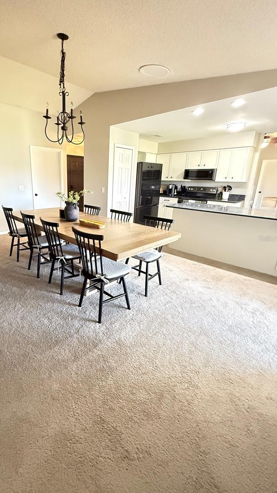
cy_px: 238
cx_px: 95
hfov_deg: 65.5
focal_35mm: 16
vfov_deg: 99.3
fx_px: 209
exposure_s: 1/40
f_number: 2.2
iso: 1250
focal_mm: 2.22
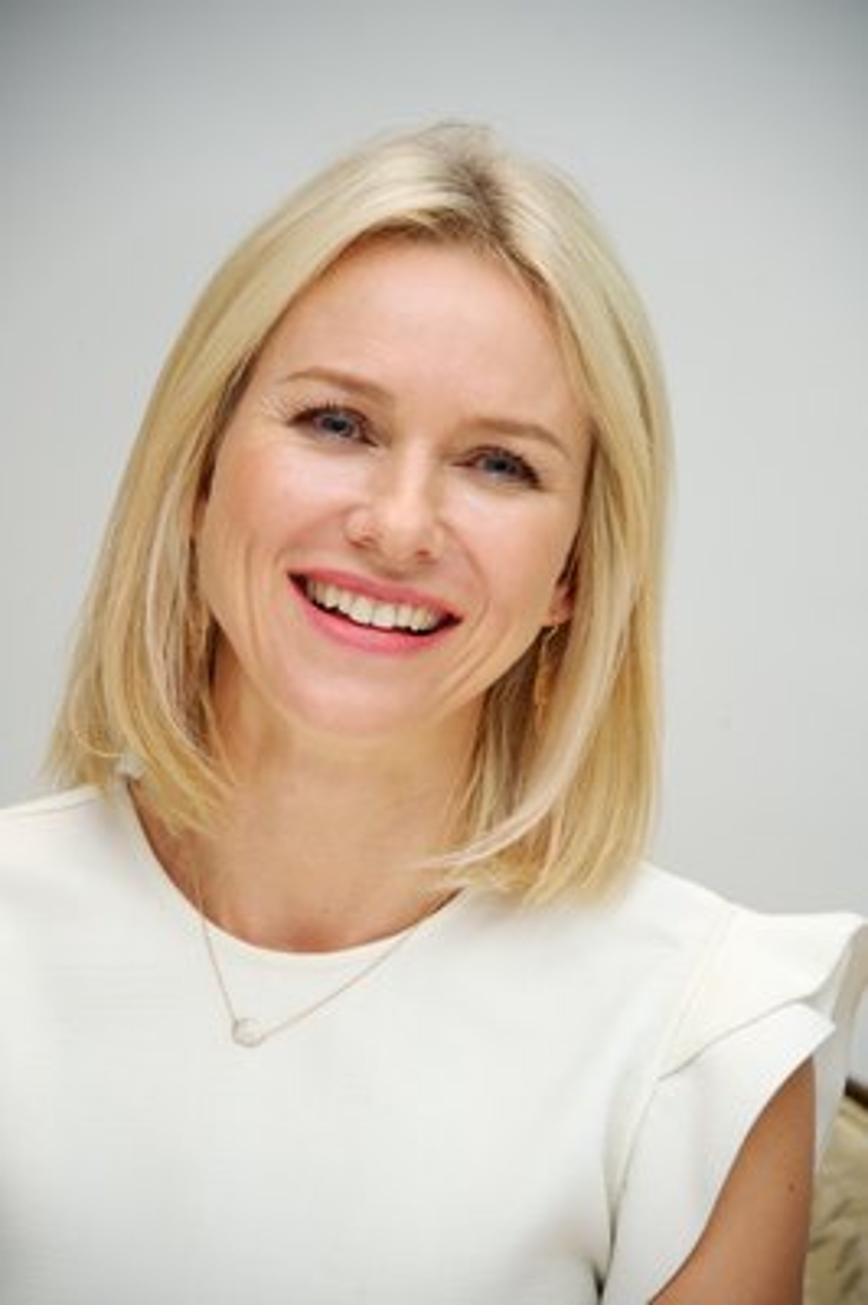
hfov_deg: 7.2
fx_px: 6883
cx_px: 434
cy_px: 652
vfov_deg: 10.8
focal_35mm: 190
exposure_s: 1/60
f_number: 5.6
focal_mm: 190
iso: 400
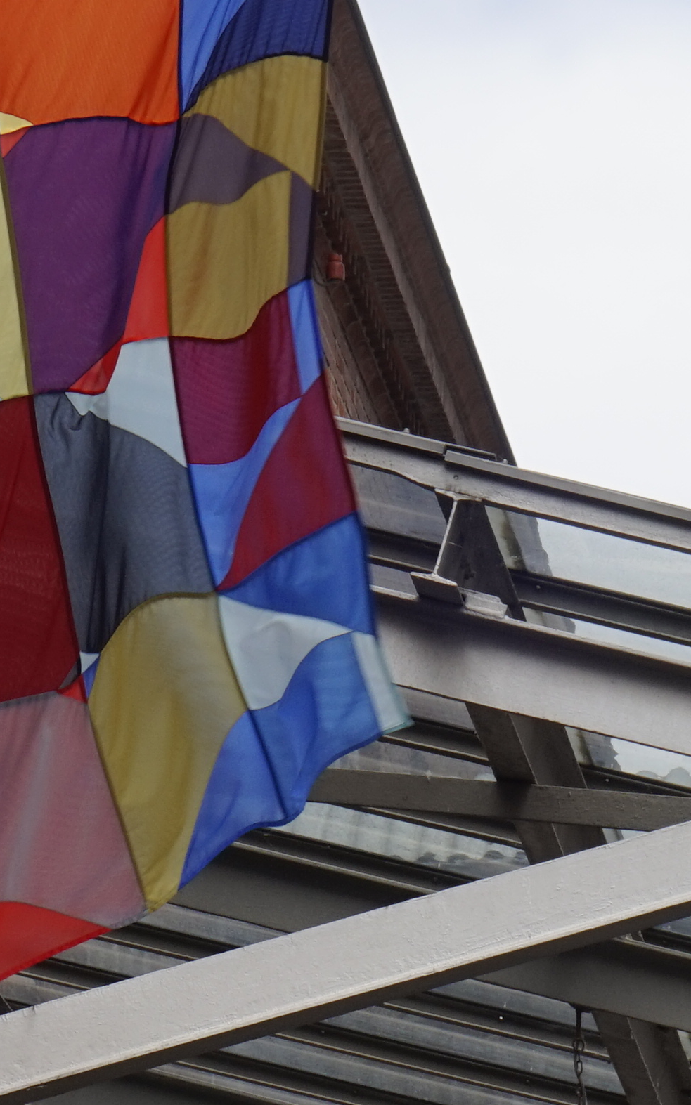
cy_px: 540
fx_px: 7985
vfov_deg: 7.9
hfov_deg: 5.0
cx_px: 558
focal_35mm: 265
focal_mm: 50
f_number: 13
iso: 100
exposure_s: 1/100
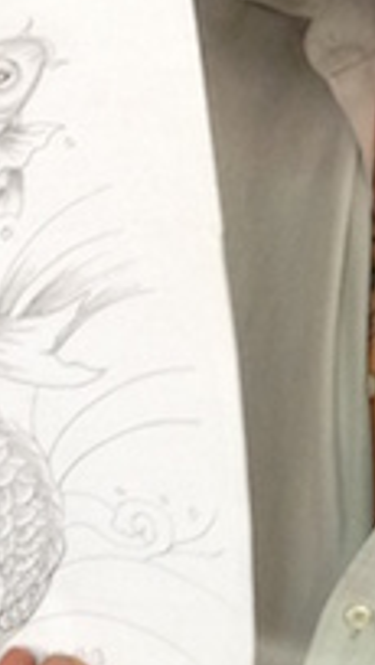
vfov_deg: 15.2
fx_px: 2488
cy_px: 183
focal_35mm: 141
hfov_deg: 8.4
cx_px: 561
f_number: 2.4
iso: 125
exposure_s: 1/20
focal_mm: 4.12
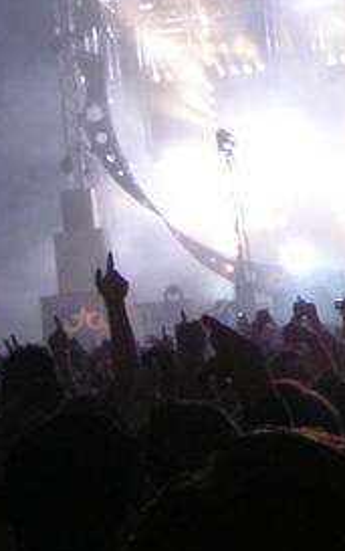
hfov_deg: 10.8
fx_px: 1772
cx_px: 460
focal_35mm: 118
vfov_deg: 17.4
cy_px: 71
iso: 200
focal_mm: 6
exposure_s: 1/350
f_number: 2.8
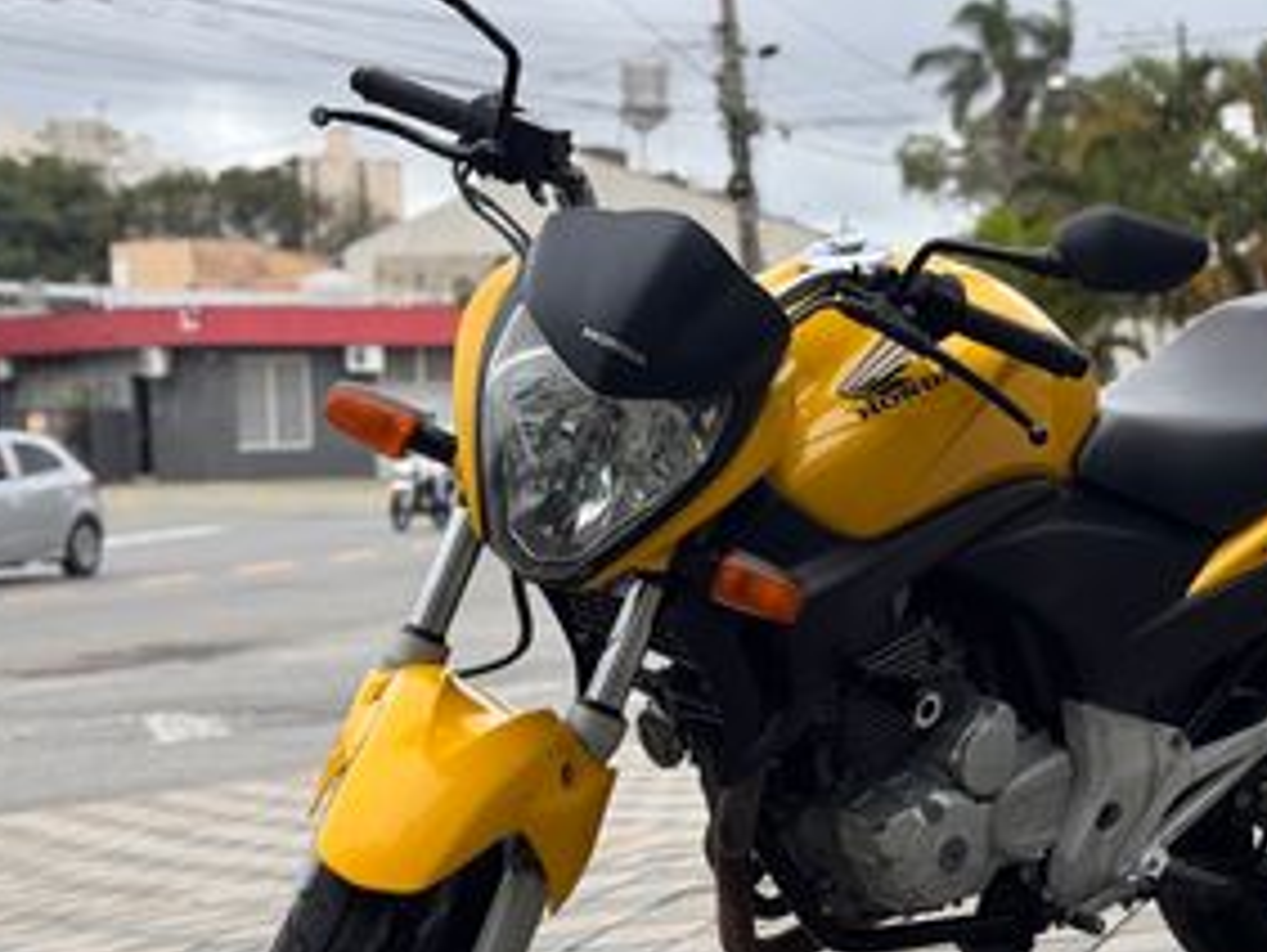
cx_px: 881
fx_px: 2931
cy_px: 638
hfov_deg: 24.2
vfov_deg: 18.4
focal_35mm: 80
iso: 64
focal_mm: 6.76
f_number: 1.78
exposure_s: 1/1490
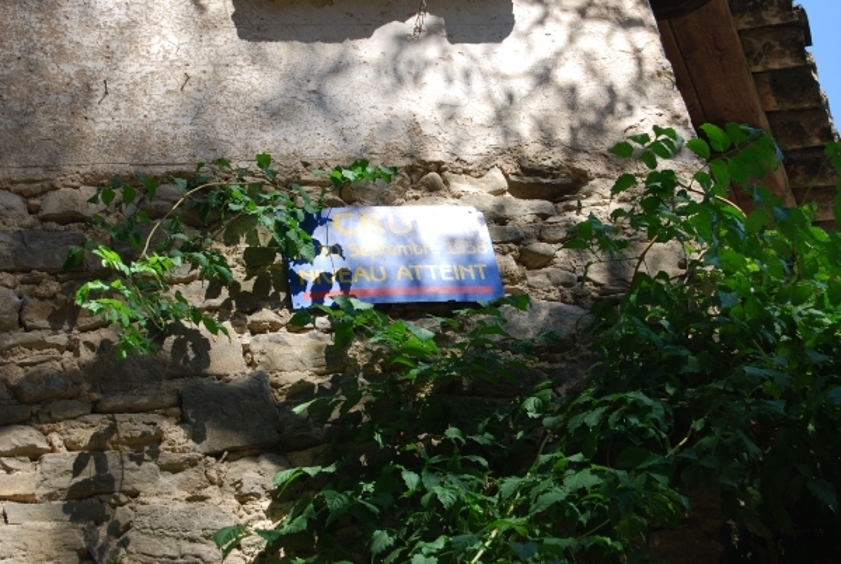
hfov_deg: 24.6
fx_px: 1930
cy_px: 282
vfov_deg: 16.6
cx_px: 420
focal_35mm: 82
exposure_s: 1/125
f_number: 5.6
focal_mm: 55
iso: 110
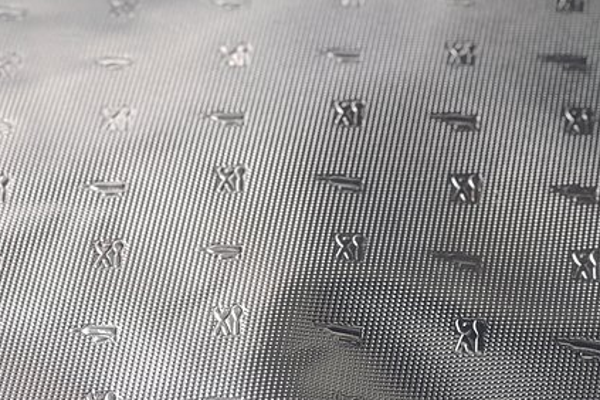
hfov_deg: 7.7
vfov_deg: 5.1
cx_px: 237
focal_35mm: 268
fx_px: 4466
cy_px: 454
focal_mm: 105
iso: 100
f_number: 14
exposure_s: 1/100
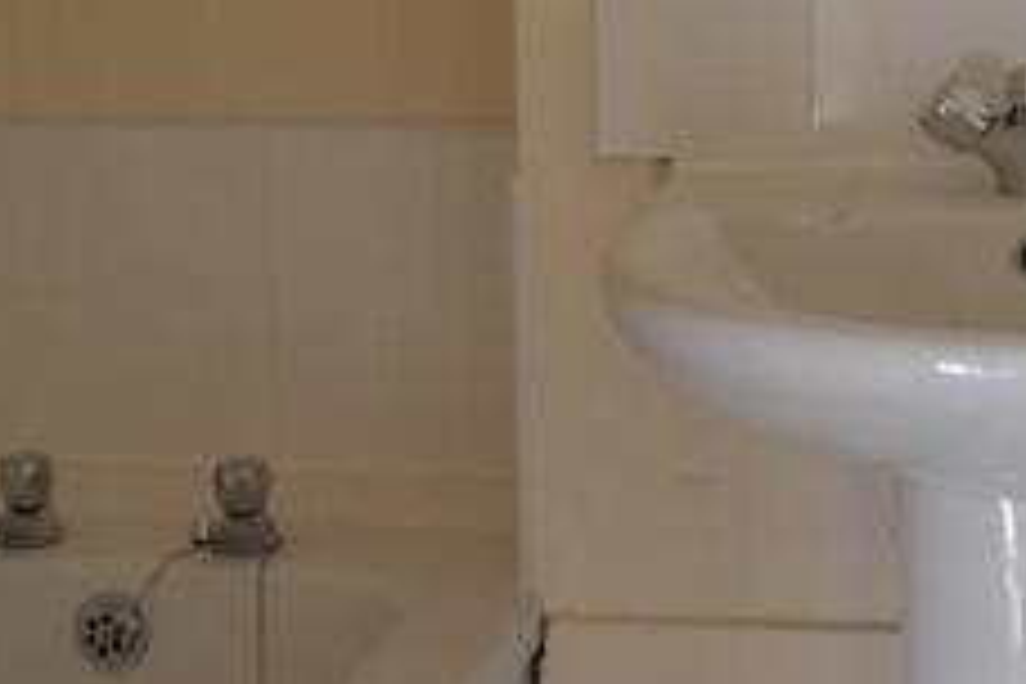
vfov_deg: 15.9
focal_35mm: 86
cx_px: 907
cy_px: 322
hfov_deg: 23.1
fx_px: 2451
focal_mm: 20
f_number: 4.5
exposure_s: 1/80
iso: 400
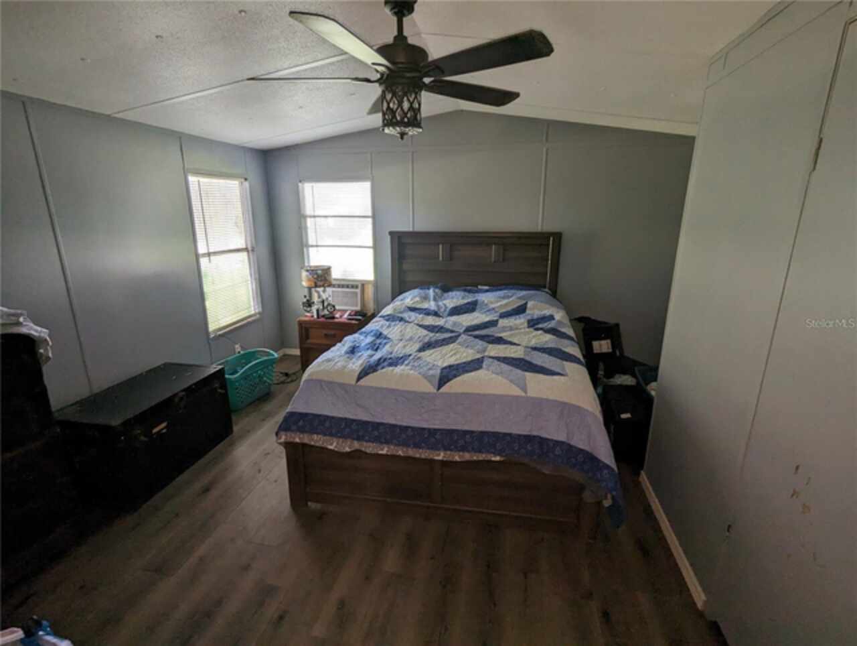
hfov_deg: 94.4
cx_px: 428
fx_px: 397
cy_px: 323
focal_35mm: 16
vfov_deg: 78.3
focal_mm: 2.35
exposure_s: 1/23
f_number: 2.2
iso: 88
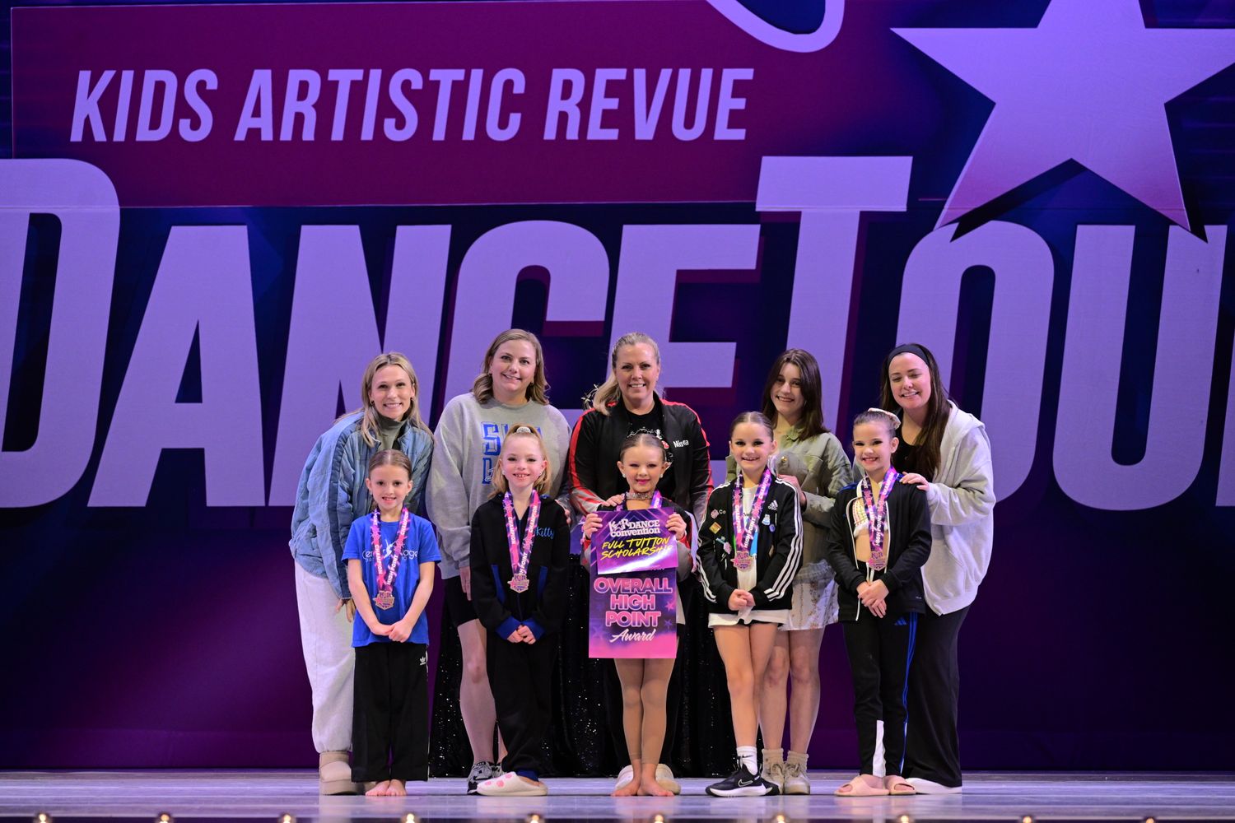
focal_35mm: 180
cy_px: 412
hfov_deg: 11.4
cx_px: 618
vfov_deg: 7.6
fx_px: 6175
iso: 2500
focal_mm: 180
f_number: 4.5
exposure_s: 1/800
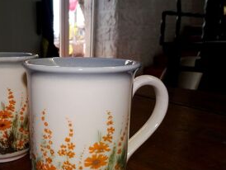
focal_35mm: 42
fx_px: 274
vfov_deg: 34.0
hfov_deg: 43.0
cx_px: 49
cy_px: 118
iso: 80
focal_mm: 4.1
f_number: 3.5
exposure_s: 1/30
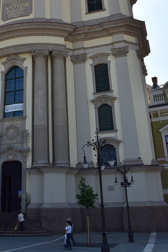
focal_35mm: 44
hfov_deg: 30.0
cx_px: 39
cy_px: 57
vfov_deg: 42.8
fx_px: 308
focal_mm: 18
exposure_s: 1/500
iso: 320
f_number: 11
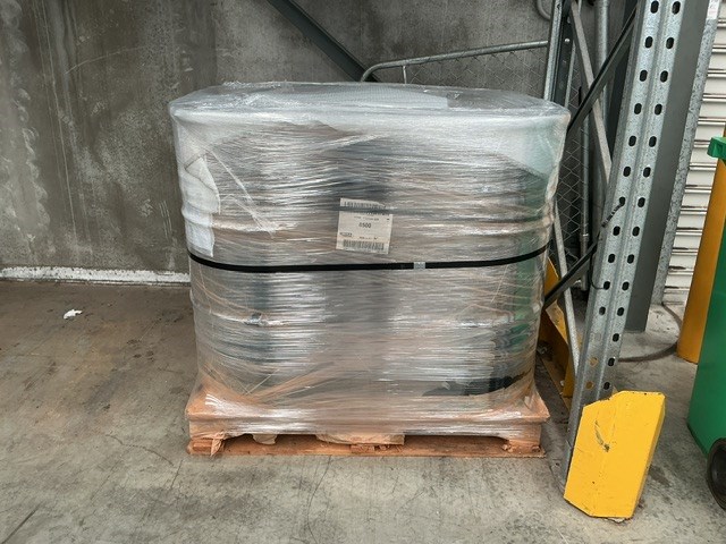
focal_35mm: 29
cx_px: 363
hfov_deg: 61.7
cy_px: 272
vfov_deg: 48.2
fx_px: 608
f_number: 1.8
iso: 50
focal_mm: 3
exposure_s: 1/60
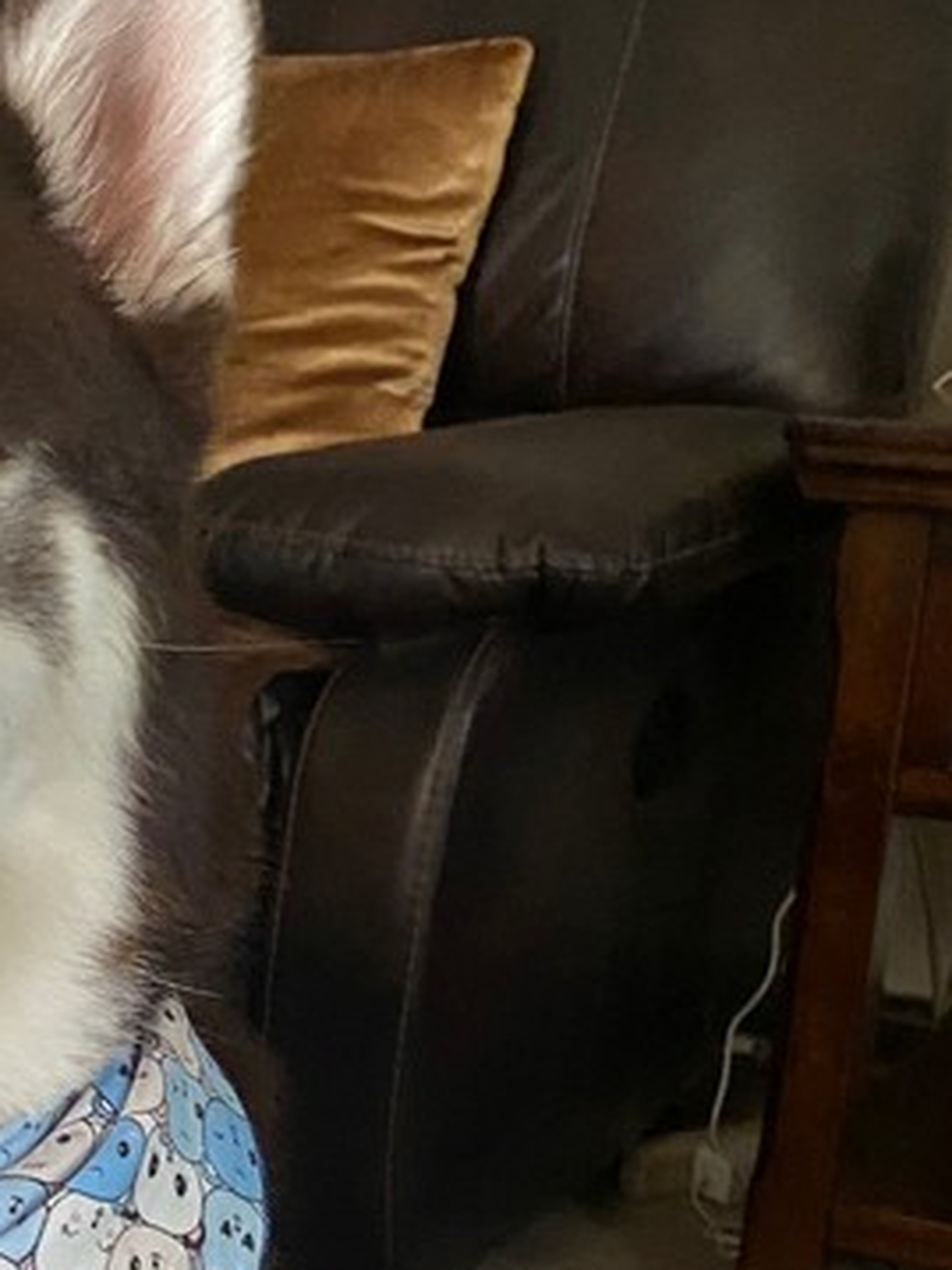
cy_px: 1295
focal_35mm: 73
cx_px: -138
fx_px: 2678
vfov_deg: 25.3
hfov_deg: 19.2
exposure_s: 1/32
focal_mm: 4.25
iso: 640
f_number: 1.8
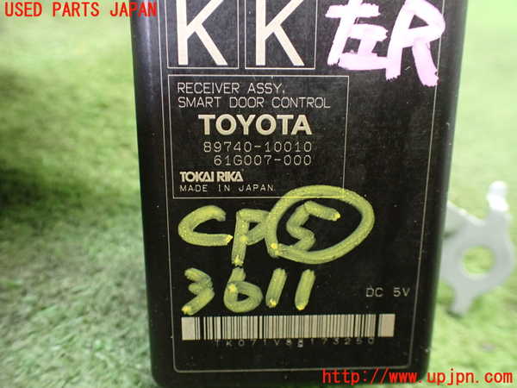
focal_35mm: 30
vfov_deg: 46.8
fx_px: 448
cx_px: 258
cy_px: 194
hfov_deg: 60.0
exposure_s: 1/30
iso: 800
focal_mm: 5.4
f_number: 2.3
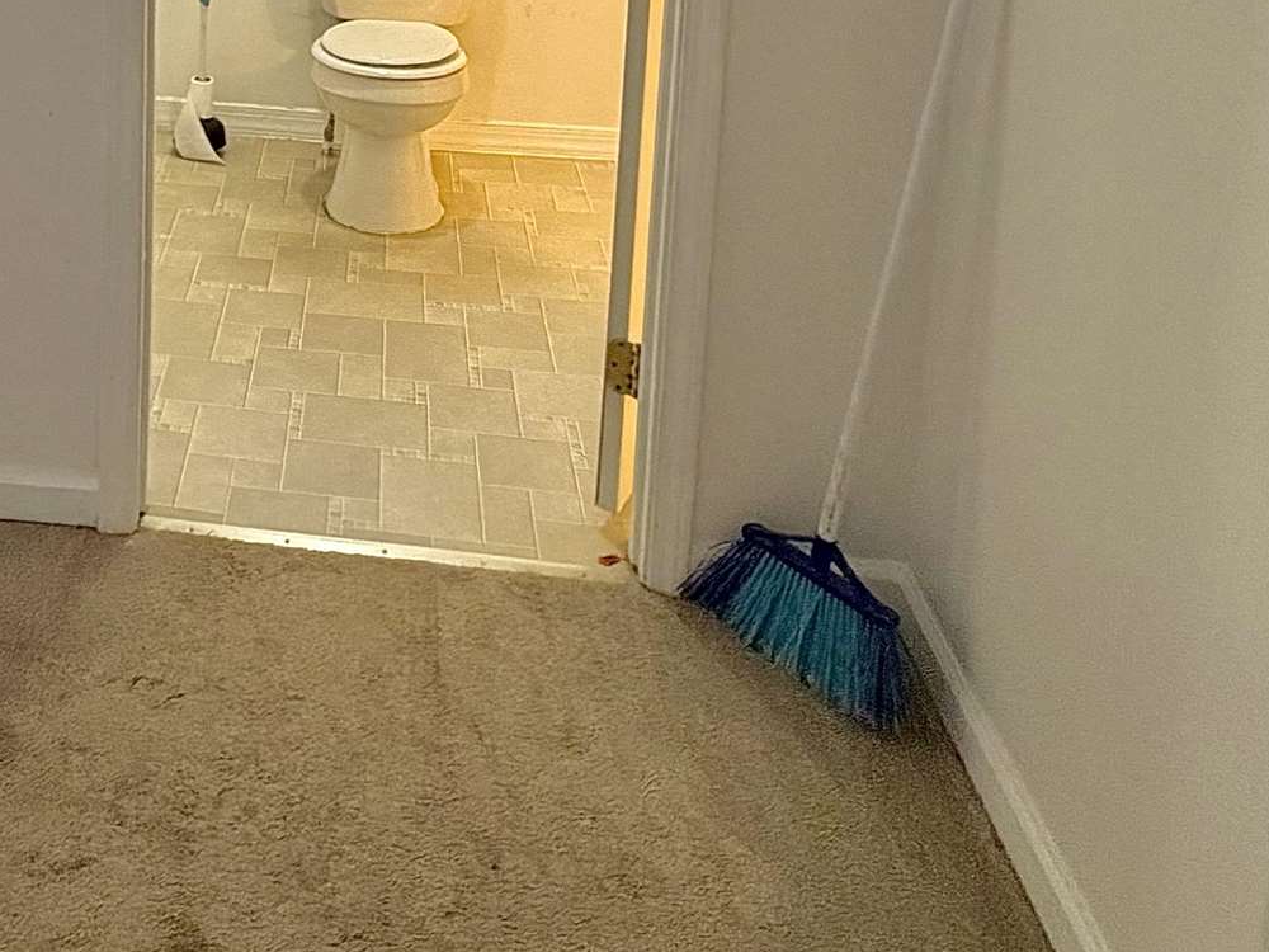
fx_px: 1576
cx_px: 161
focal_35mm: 43
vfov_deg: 29.7
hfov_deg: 40.9
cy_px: -133
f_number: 2.2
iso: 250
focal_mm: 2.22
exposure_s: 1/60
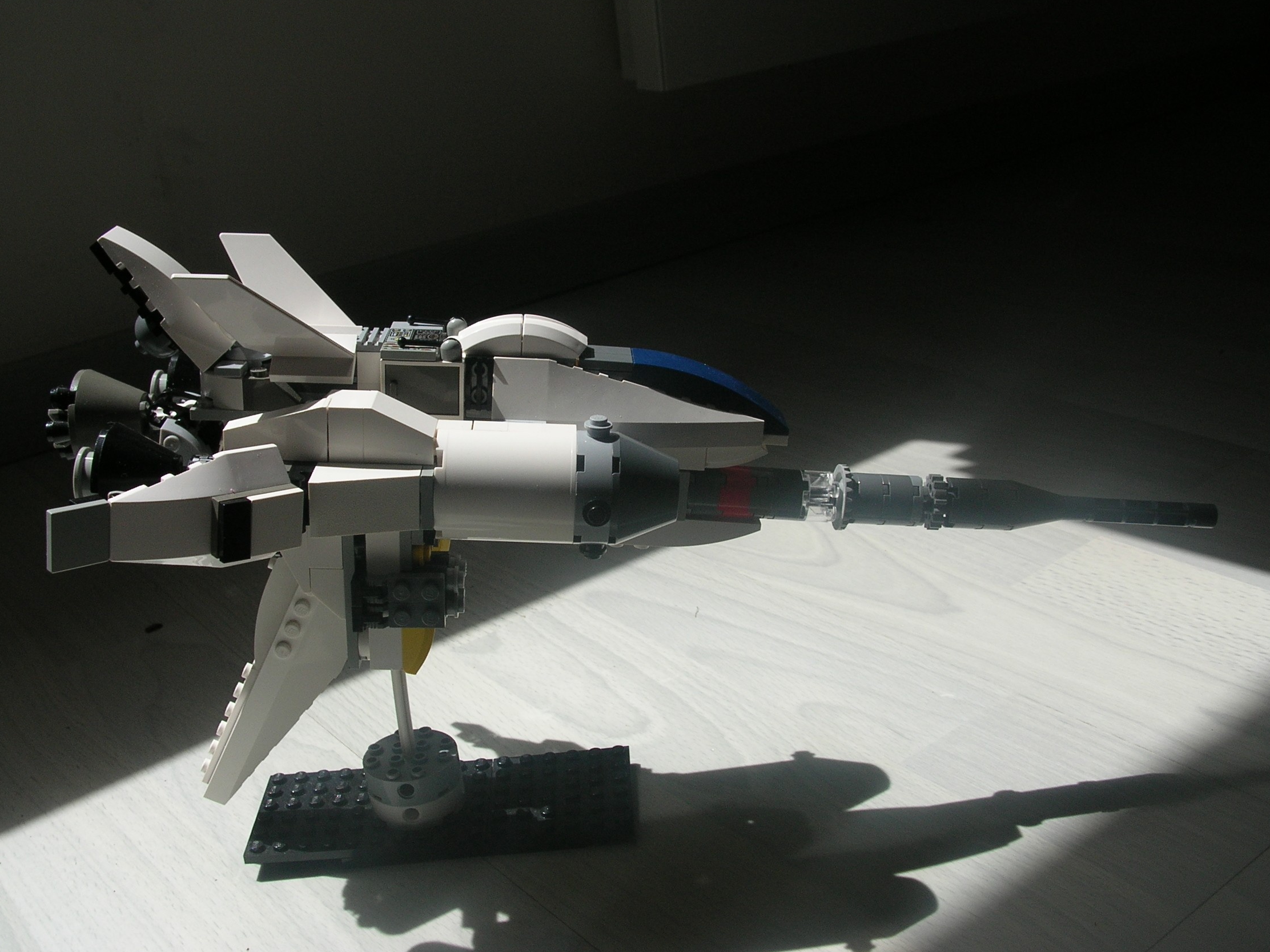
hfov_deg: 50.1
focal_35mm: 37
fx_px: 1357
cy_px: 474
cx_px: 624
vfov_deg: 38.7
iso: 50
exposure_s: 1/794
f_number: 3.7
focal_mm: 6
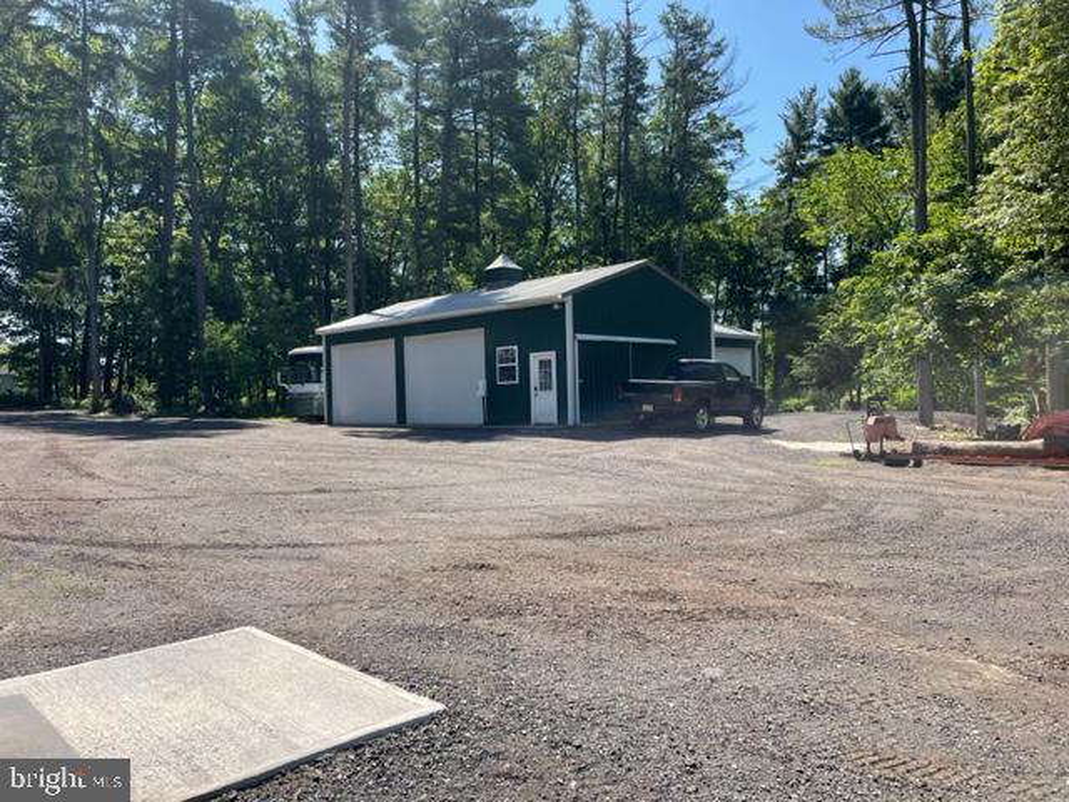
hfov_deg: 67.3
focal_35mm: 26
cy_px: 401
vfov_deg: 53.1
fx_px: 803
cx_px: 534
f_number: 1.6
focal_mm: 4.2
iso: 32
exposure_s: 1/1916
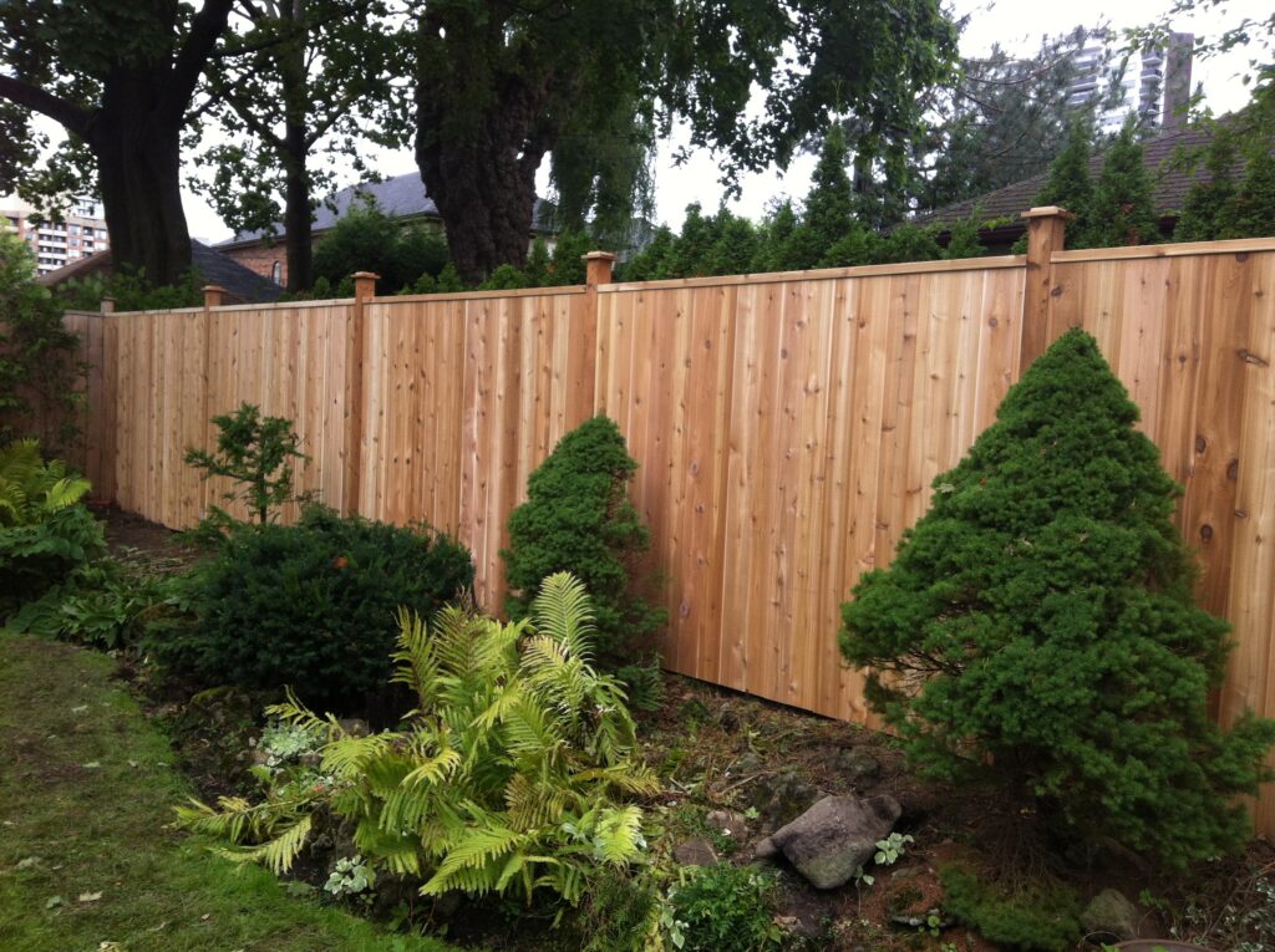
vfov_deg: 40.6
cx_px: 638
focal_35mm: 35
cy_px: 476
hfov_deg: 52.7
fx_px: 1287
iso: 80
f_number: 2.8
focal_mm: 3.85
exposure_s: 1/202
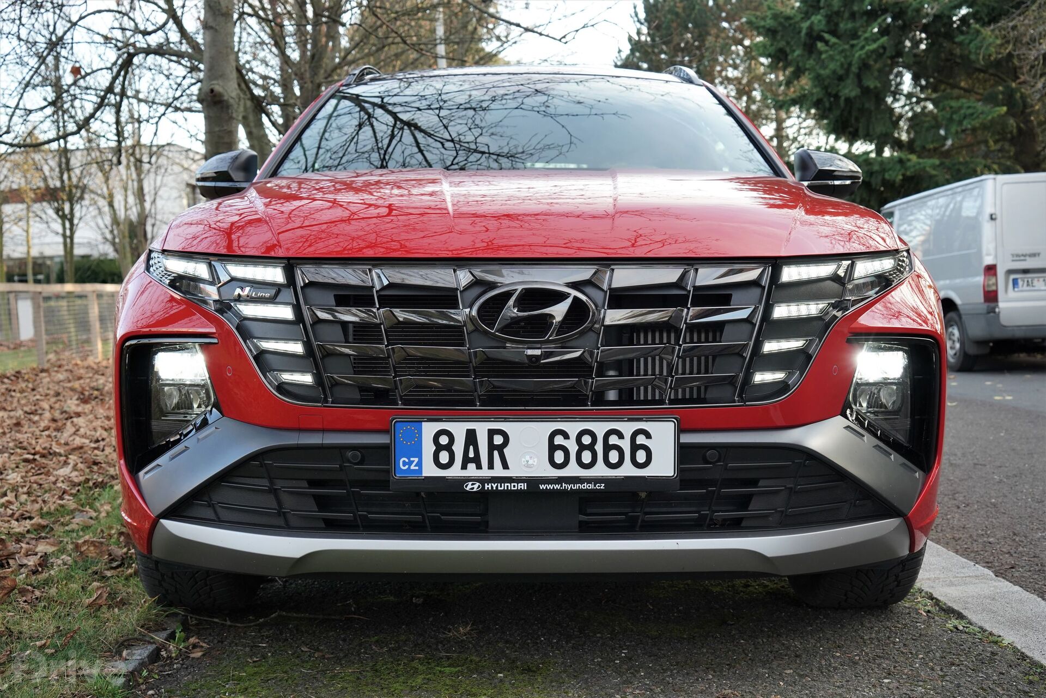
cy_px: 349
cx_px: 523
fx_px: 1191
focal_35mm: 41
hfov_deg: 47.4
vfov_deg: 32.6
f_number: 6.3
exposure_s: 1/160
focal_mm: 41
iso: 800
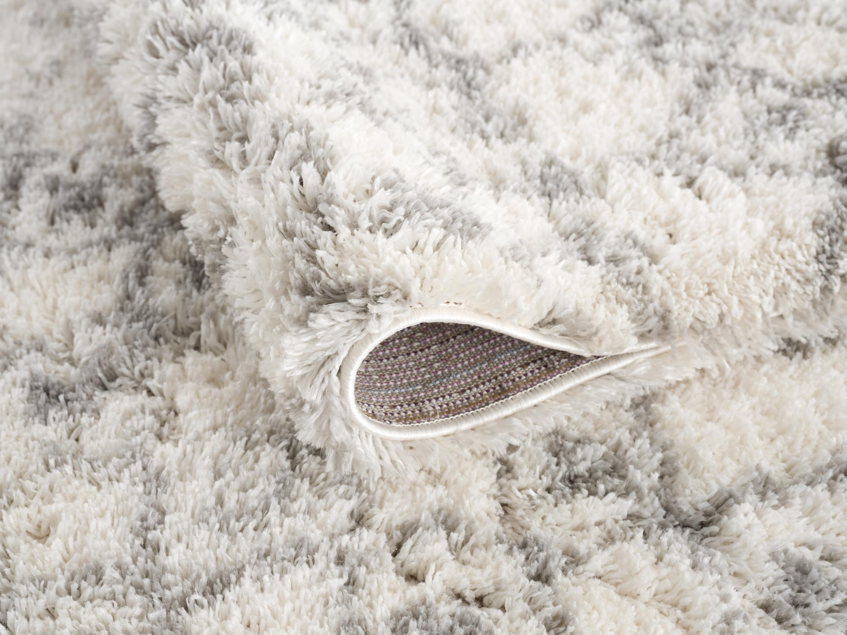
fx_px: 1248
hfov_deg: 37.5
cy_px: 318
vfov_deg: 28.6
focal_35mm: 51
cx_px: 424
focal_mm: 64
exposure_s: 1/125
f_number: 11
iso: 100
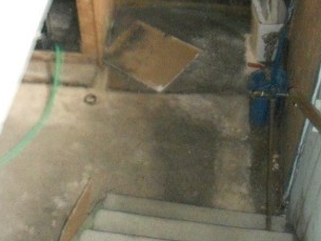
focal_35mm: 68
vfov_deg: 21.6
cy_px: 133
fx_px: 631
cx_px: 178
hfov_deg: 28.5
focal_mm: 4.9
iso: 800
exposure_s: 1/2.5
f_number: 3.2
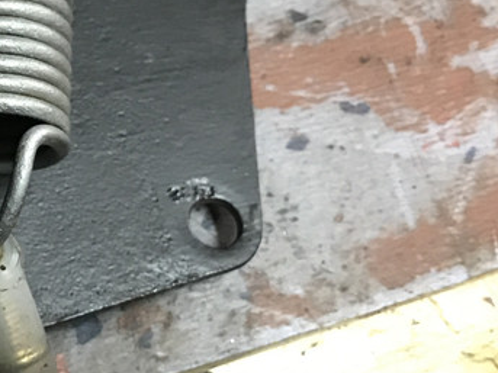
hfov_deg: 21.4
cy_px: 202
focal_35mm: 87
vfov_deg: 17.0
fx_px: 1251
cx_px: -40
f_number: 1.8
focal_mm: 3.99
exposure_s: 1/11
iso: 100
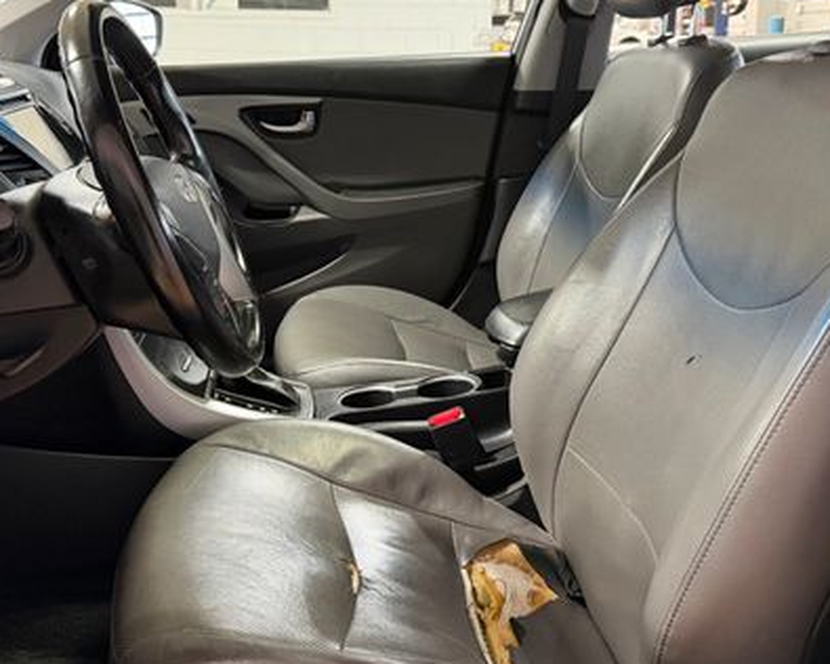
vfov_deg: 38.8
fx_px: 933
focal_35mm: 38
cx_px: 385
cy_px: 235
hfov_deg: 47.9
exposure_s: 1/40
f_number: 1.78
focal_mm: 6.76
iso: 640
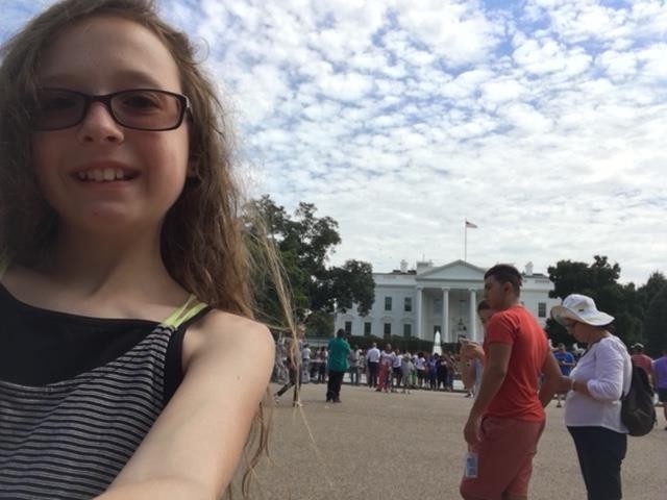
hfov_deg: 58.4
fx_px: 597
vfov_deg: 45.4
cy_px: 250
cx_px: 334
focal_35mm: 31
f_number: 2.2
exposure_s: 1/938
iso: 32
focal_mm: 2.65
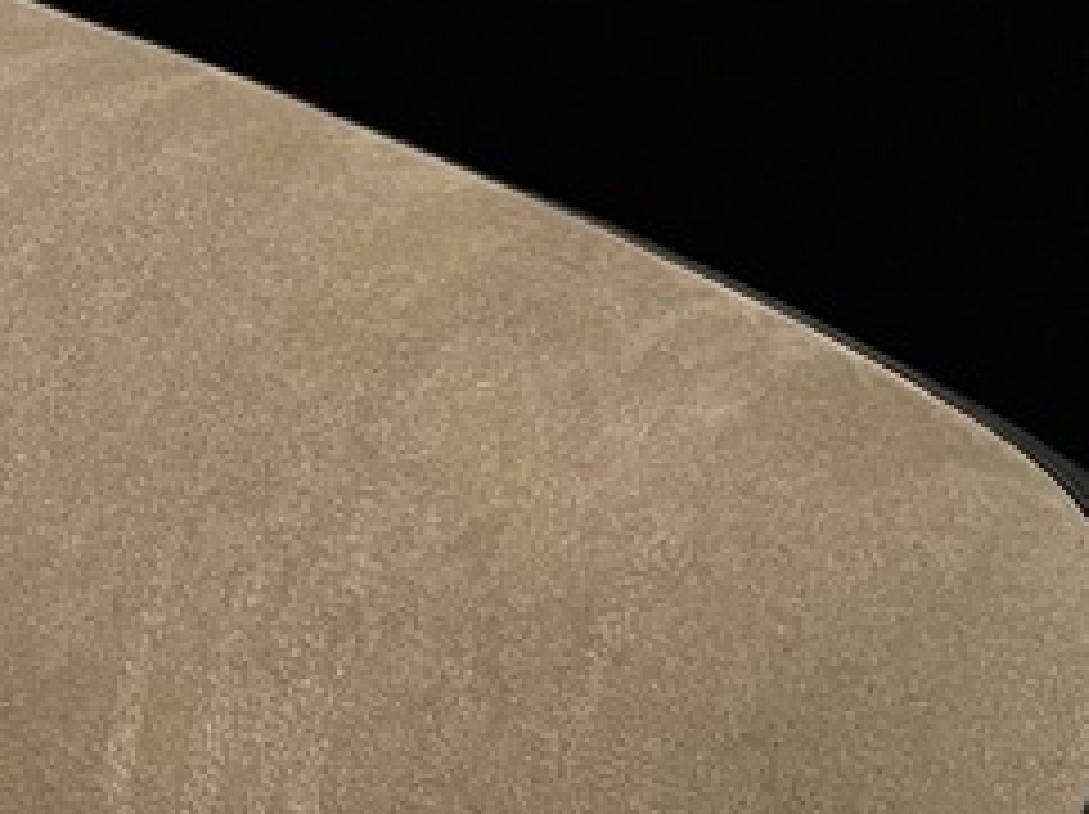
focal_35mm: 155
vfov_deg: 9.0
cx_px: -63
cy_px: -841
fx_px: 4871
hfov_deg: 12.6
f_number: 1.6
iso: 100
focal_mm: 4.2
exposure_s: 1/50
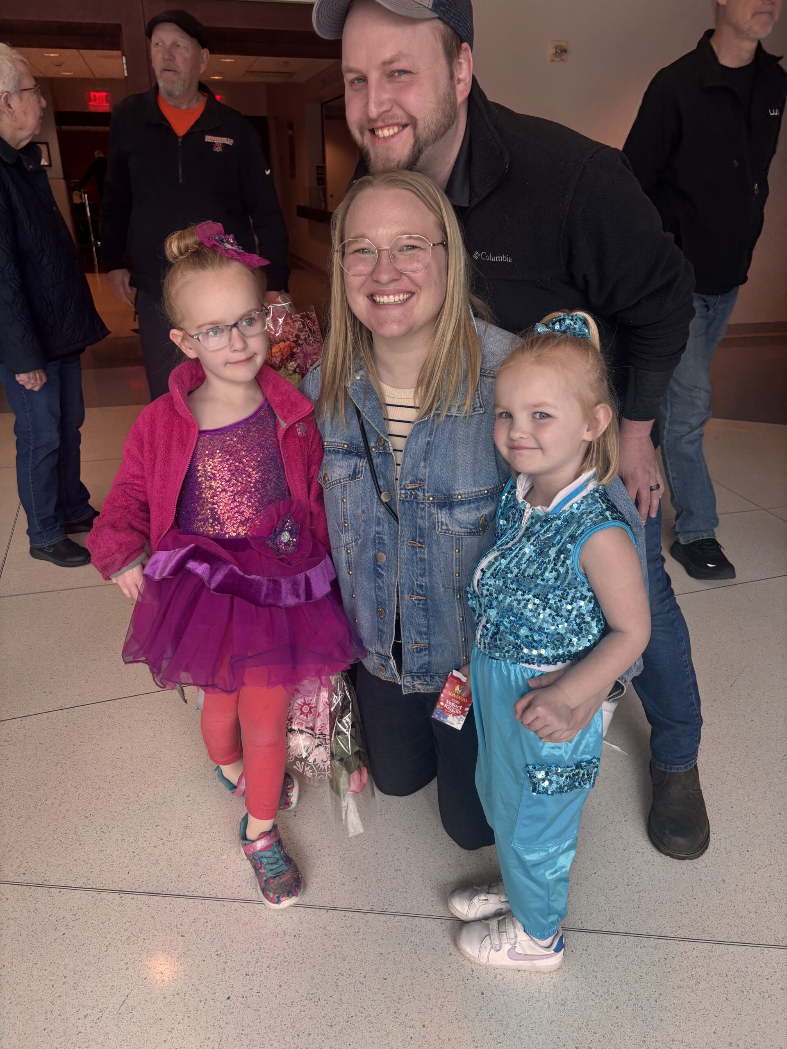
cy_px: 524
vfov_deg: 67.3
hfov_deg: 53.1
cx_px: 394
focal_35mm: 26
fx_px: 788
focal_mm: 5.96
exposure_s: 1/120
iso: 40
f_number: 1.6
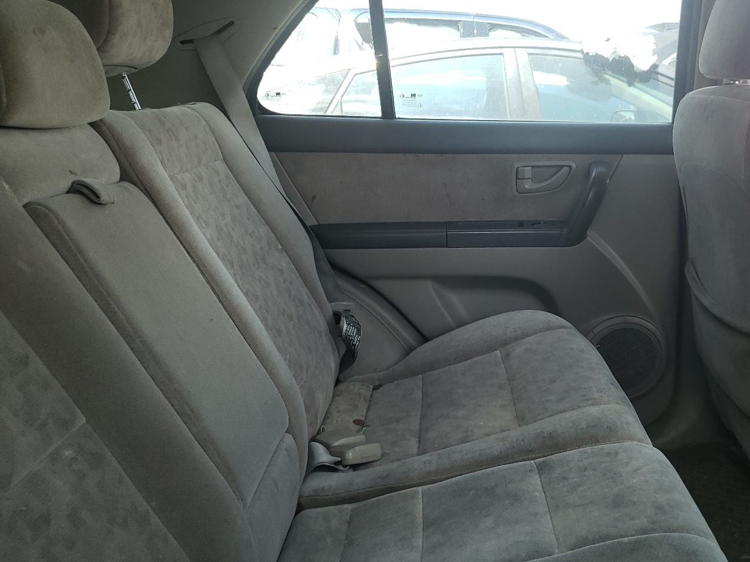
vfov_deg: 42.9
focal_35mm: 33
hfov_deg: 54.8
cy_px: 296
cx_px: 463
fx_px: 715
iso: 98
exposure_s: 1/50
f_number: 1.5
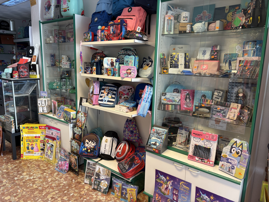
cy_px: 101
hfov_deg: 67.3
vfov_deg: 53.1
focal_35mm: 26
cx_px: 134
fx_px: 202
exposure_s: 1/50
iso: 100
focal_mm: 5.96
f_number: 1.6
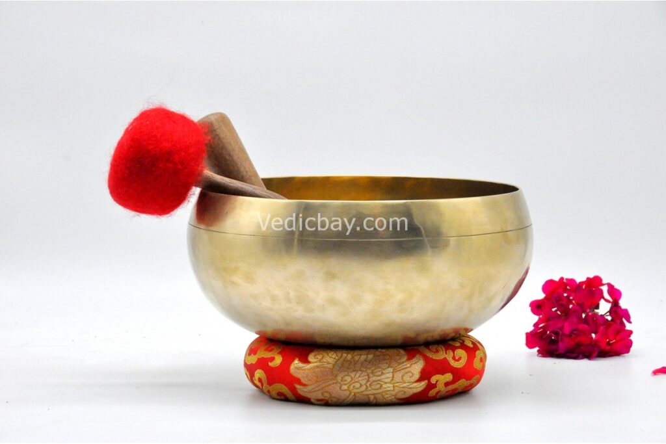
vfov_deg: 16.3
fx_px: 1554
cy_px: 222
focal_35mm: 84
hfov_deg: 24.2
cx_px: 333
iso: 3200
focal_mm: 56
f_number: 11
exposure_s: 1/500
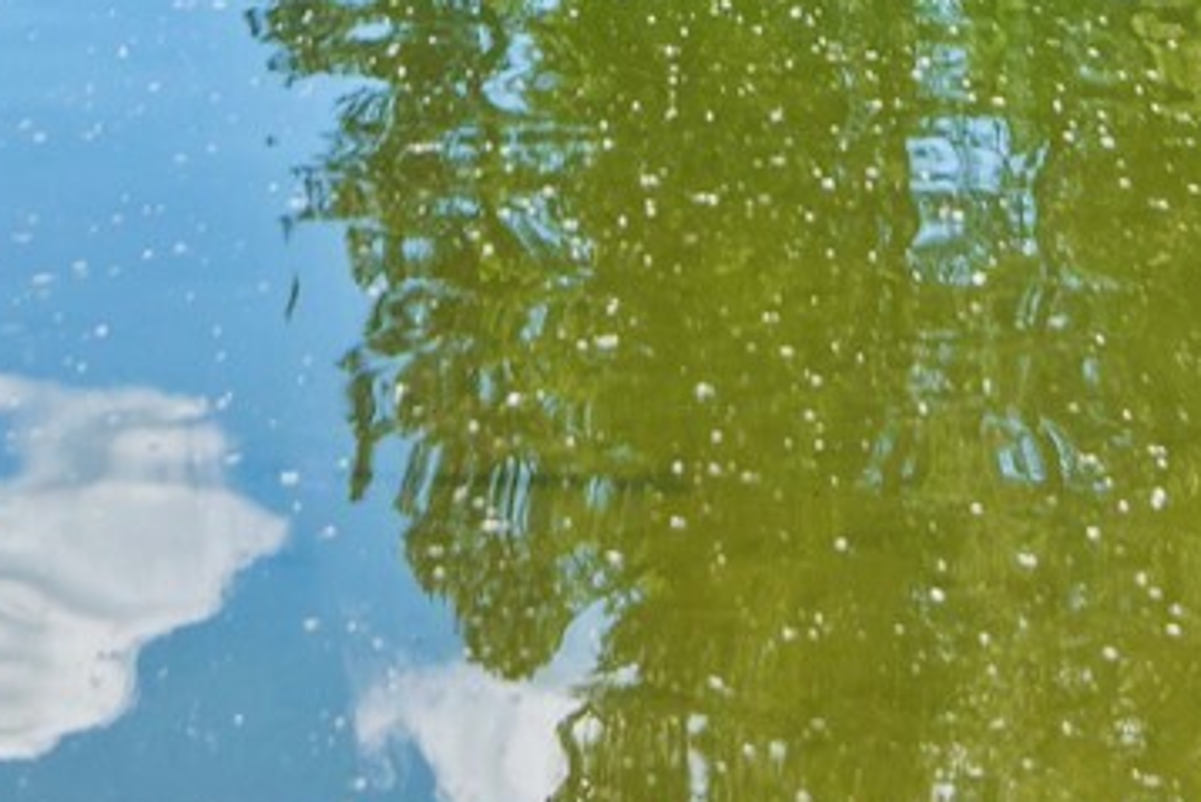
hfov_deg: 14.4
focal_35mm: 142
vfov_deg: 8.8
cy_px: -1065
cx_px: 434
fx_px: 4739
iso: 100
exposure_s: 1/400
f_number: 8
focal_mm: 30
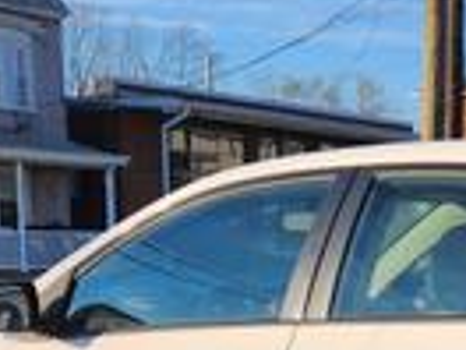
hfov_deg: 20.7
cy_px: 470
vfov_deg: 15.8
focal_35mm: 88
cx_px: 568
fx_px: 1185
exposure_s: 1/1517
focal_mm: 5.4
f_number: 1.8
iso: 20
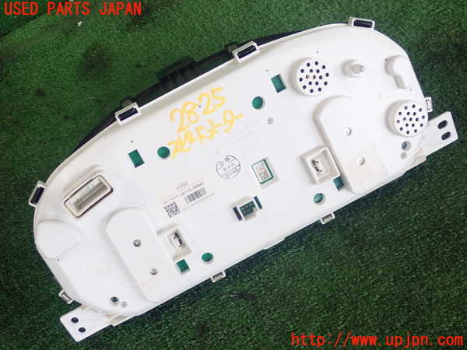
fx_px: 513
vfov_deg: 37.7
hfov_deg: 49.0
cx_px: 234
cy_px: 175
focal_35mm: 38
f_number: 2.7
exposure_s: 1/50
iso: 200
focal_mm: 6.86
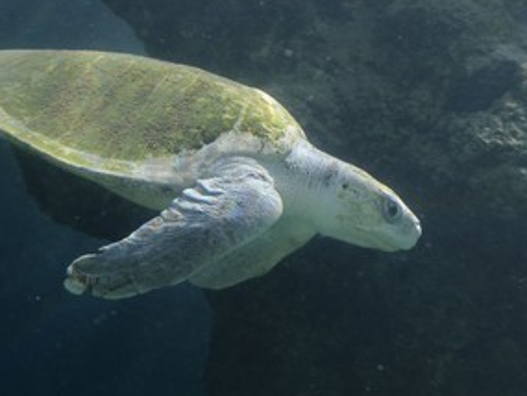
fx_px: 1188
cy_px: 209
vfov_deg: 18.9
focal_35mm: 78
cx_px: 163
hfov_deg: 24.8
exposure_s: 1/200
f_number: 5.6
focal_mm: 55
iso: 200
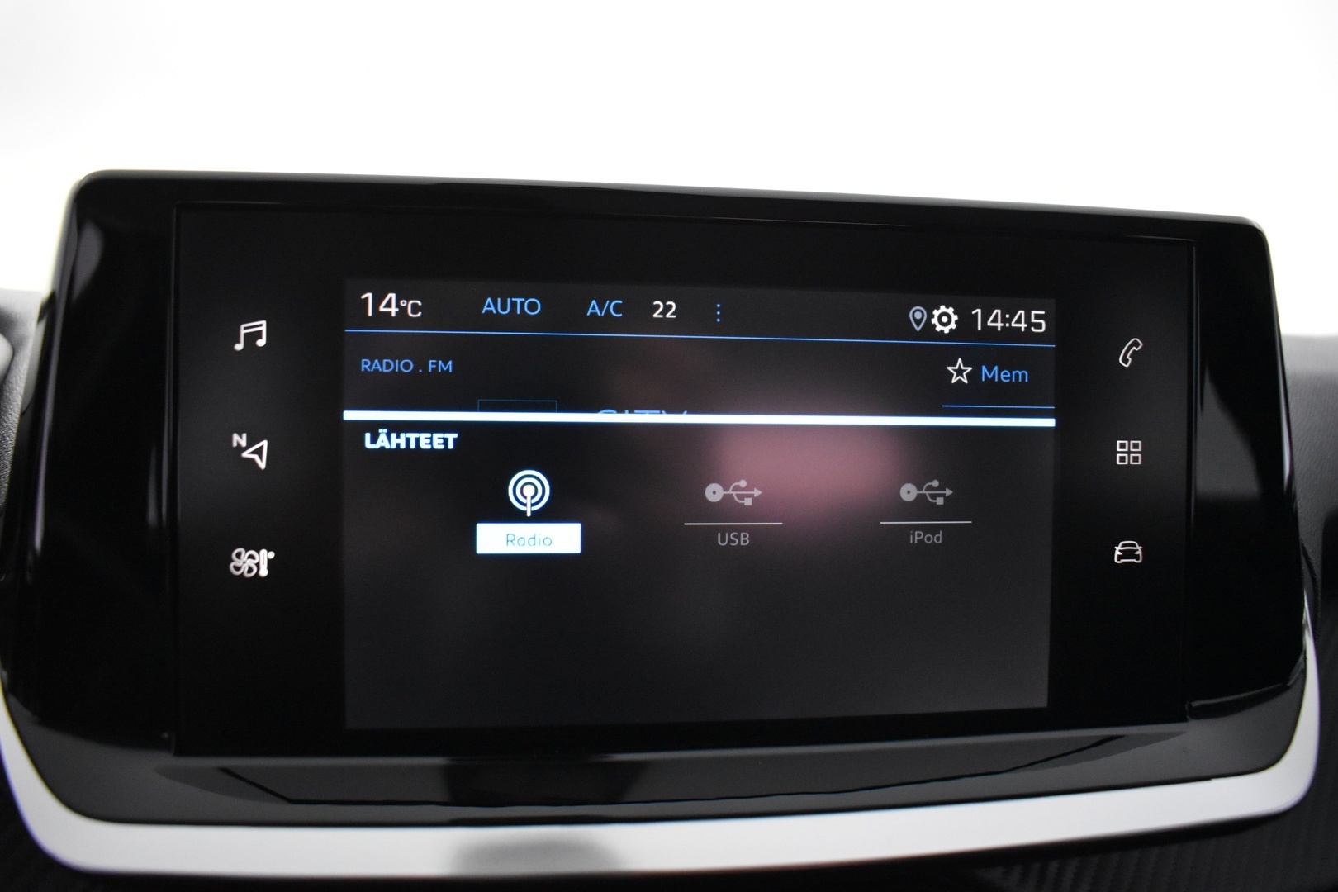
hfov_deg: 67.4
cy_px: 446
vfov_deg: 47.9
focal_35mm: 27
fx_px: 1003
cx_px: 669
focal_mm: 18
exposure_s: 1/60
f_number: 3.5
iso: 3200
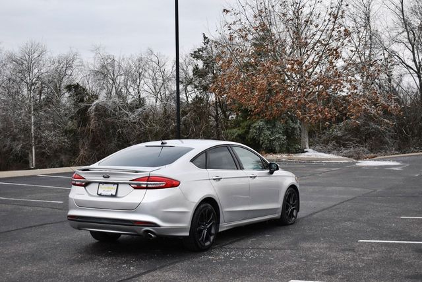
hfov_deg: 35.0
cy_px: 141
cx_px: 211
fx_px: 668
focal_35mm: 57
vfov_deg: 23.8
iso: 800
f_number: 4.8
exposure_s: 1/250
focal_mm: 38
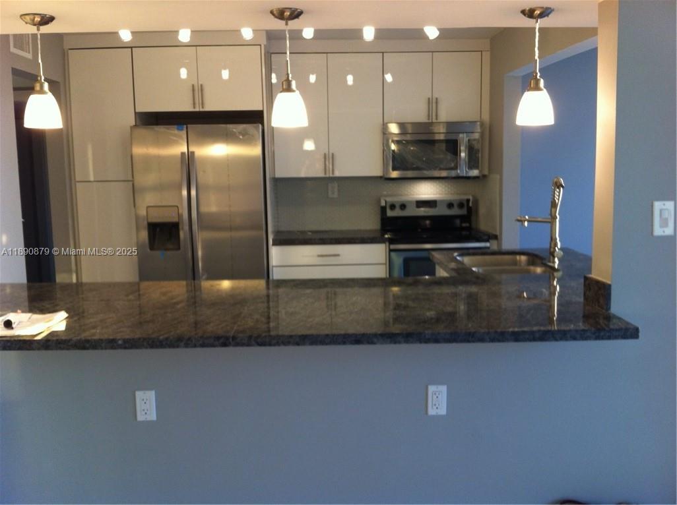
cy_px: 252
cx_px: 338
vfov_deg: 40.6
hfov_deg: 52.7
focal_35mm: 35
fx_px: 683
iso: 80
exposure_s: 1/40
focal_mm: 3.85
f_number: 2.8
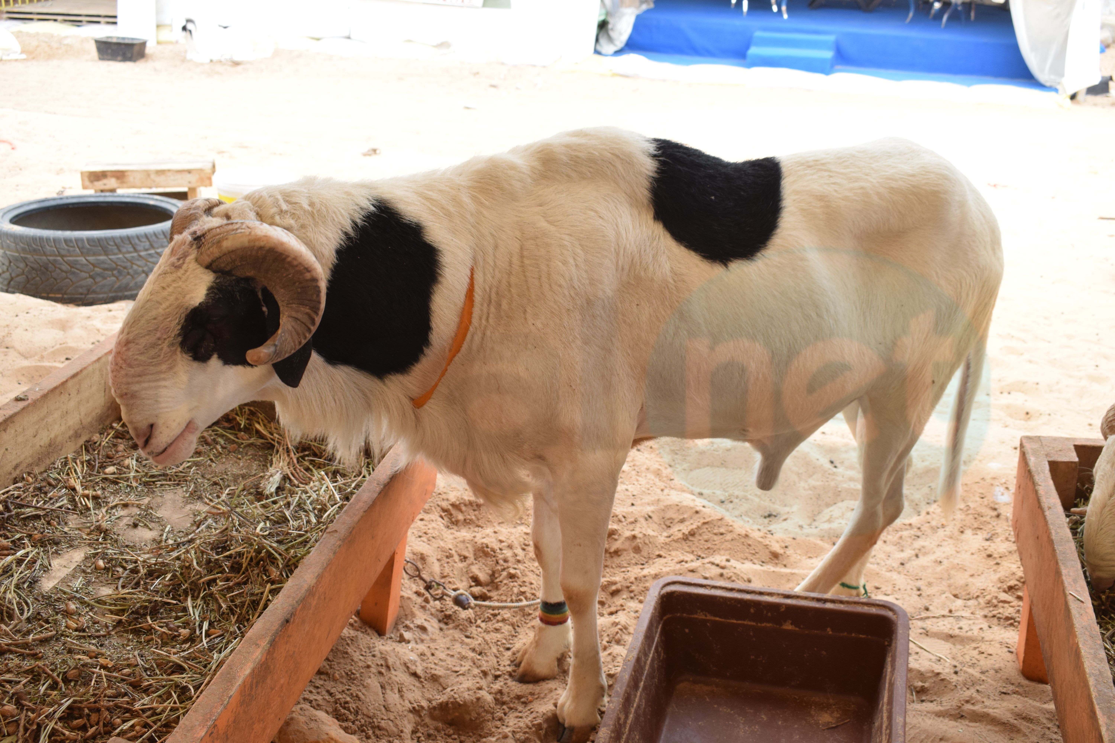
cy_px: 372
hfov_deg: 53.1
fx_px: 1115
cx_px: 558
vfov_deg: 36.9
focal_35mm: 36
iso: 640
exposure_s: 1/250
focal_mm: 24
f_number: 7.1
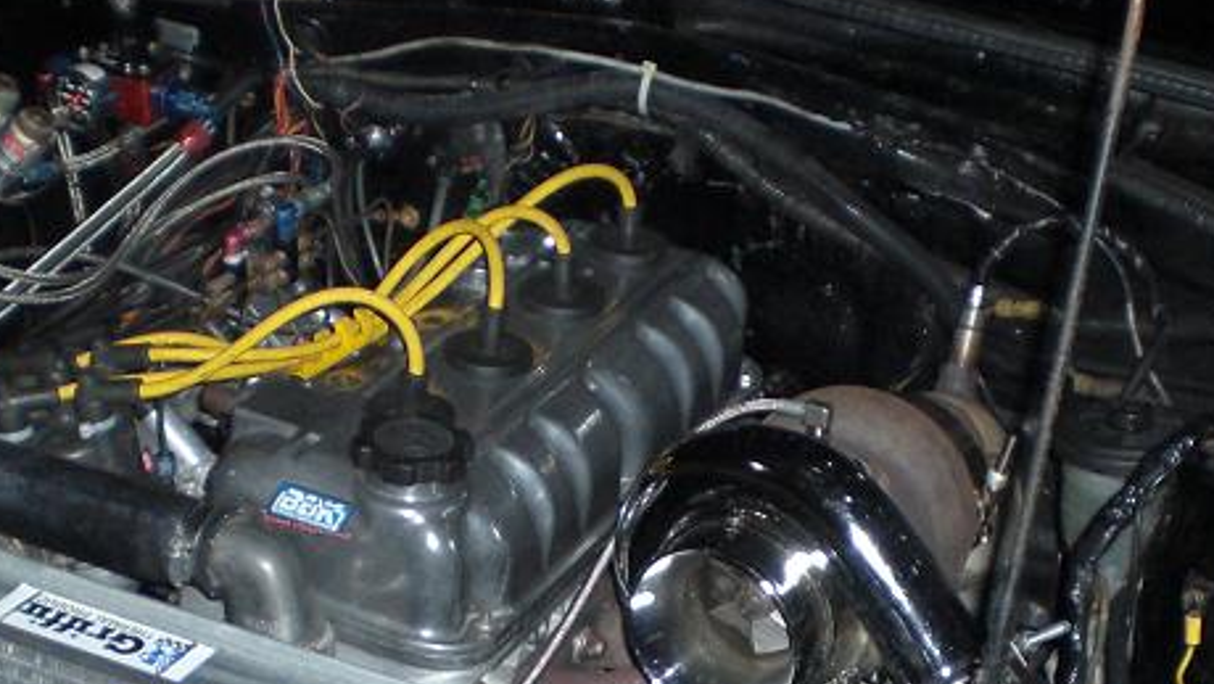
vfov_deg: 14.5
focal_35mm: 83
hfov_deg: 25.6
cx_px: 607
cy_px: 584
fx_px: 2672
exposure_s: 1/60
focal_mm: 6.3
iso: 200
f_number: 3.1
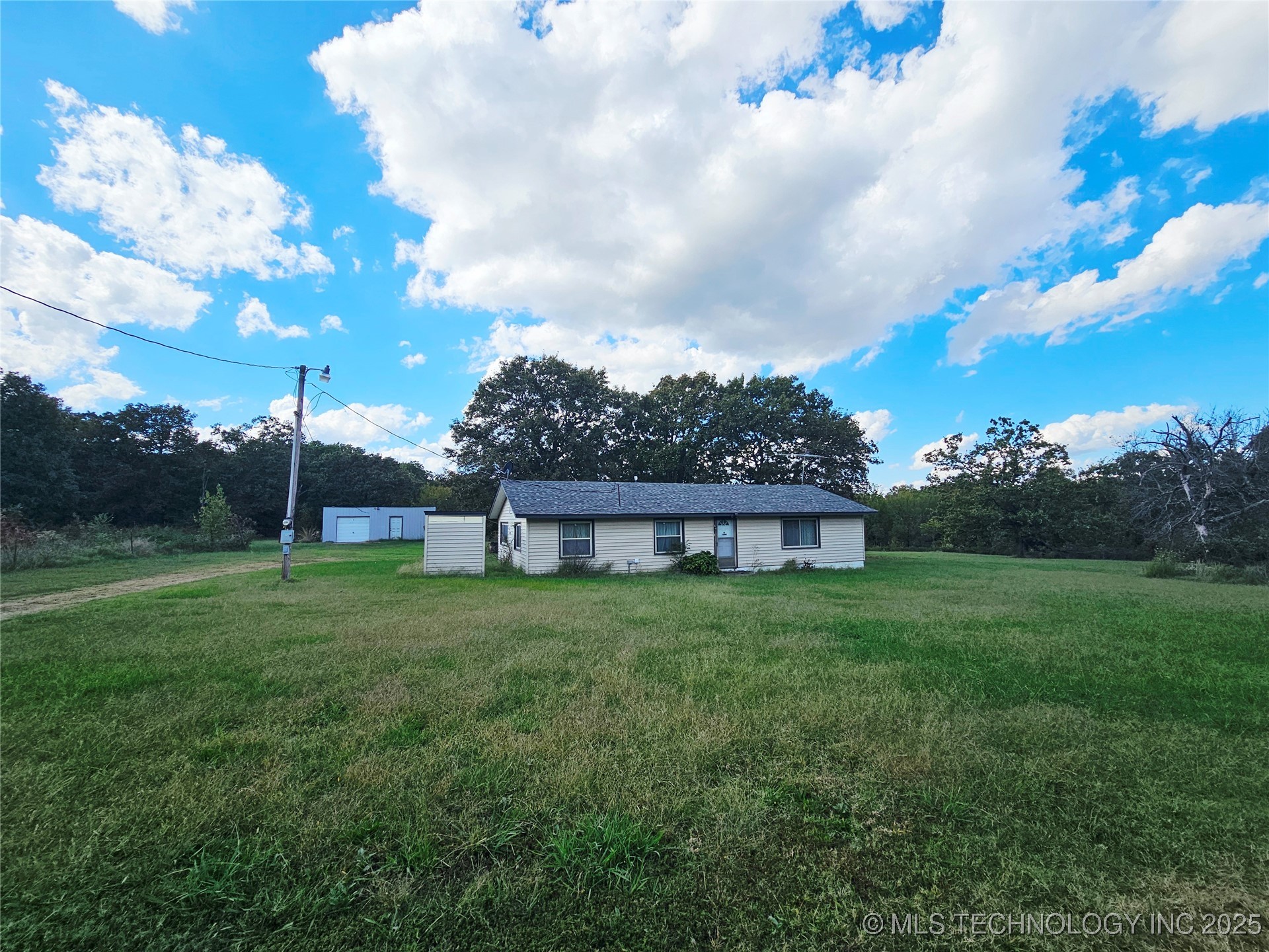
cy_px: 476
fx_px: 477
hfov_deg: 106.2
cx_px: 634
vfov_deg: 89.9
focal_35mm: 13
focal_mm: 2.2
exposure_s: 1/2500
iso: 50
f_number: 2.2
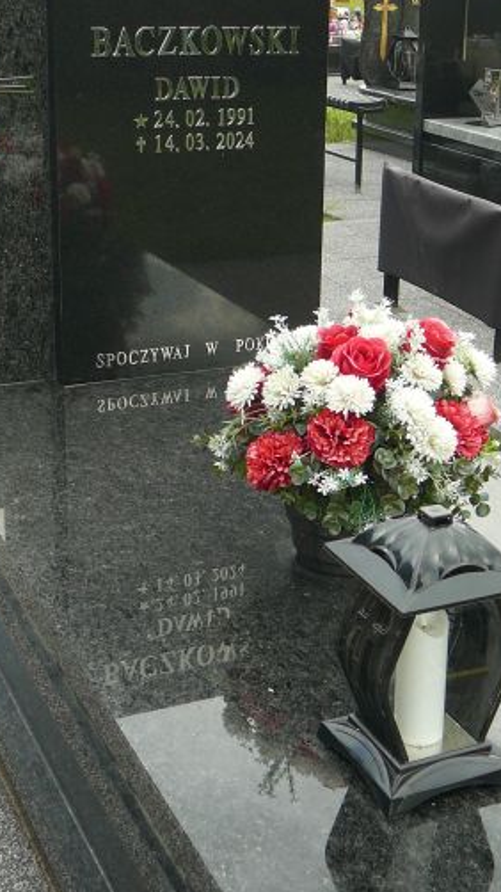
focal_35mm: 57
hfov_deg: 21.0
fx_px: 1348
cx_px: 290
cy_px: 380
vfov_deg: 36.5
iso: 80
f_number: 3.1
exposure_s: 1/200
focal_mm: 6.1
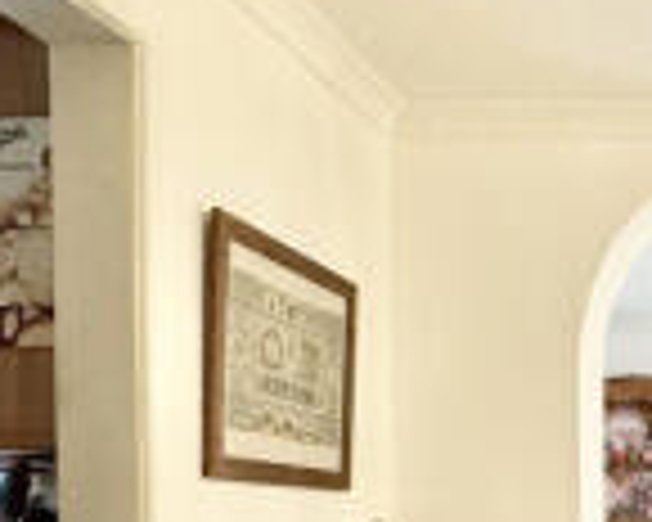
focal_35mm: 55
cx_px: 789
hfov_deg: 29.3
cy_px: 524
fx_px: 1061
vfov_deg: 26.1
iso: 320
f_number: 2.2
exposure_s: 1/50
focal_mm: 2.22
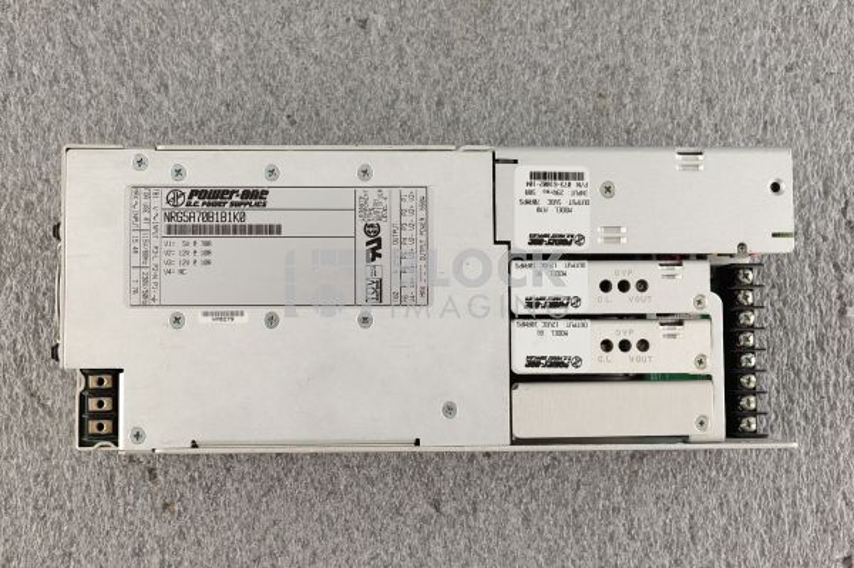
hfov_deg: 39.6
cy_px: 284
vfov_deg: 26.9
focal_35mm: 50
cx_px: 427
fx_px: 1185
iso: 1600
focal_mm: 50
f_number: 9
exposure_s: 1/125
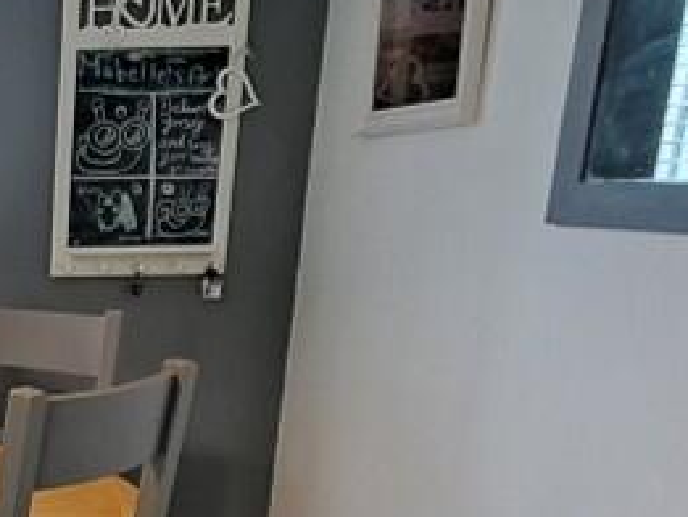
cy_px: 506
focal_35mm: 51
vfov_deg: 27.1
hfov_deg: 30.1
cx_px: -198
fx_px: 1014
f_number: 2.2
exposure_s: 1/50
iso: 80
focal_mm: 1.74
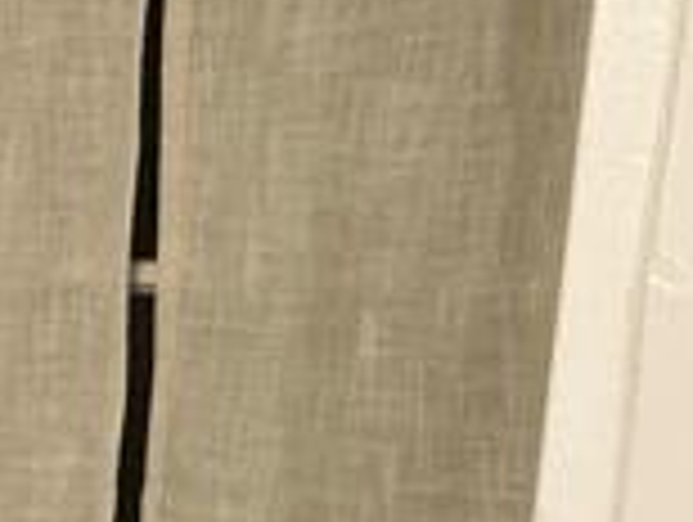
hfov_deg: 13.0
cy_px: 432
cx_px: -1156
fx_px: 1865
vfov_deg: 15.8
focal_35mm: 93
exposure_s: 1/60
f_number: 2.2
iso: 400
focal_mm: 2.22
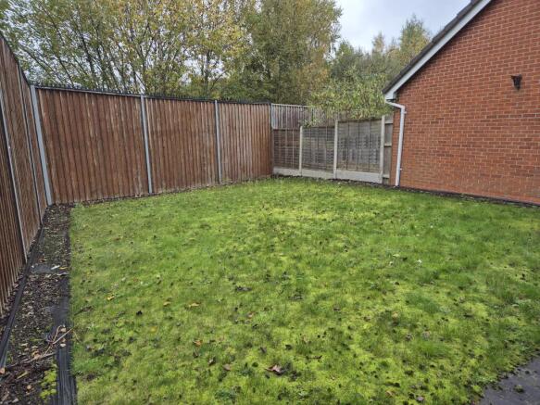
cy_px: 202
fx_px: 359
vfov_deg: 58.9
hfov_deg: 73.9
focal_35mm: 23
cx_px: 270
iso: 25
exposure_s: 1/215
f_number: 1.8
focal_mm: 5.4
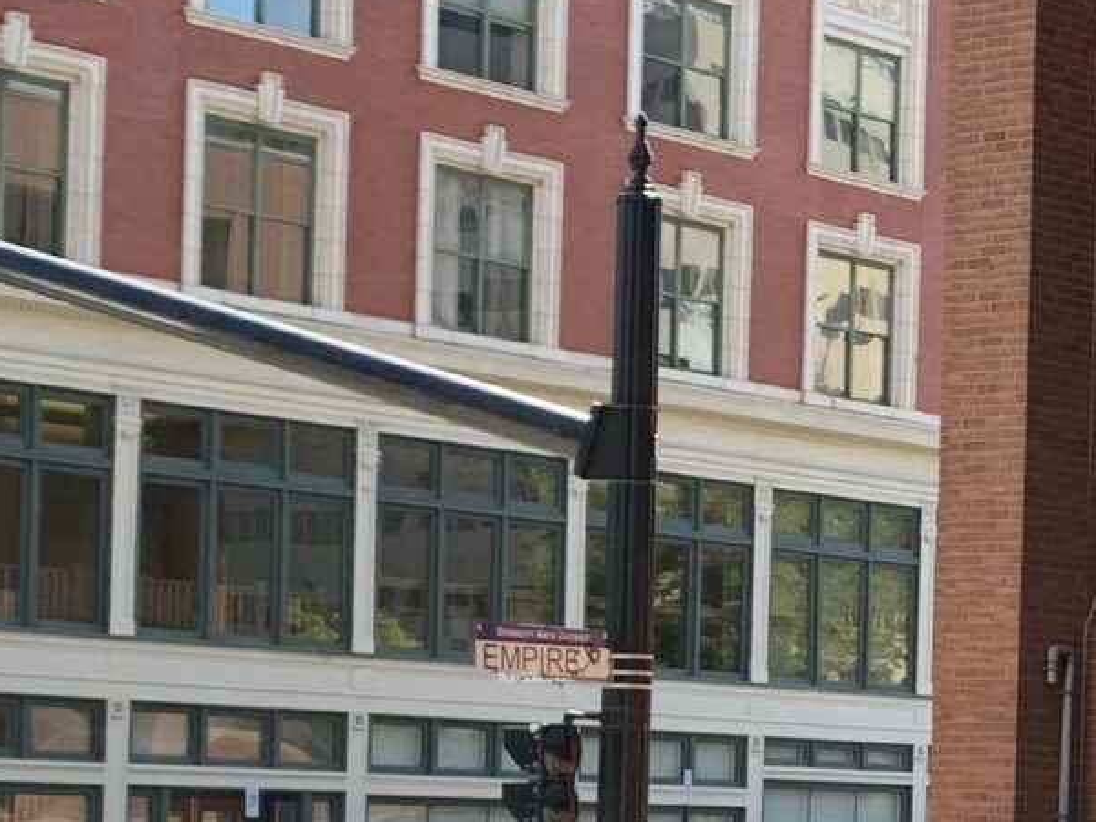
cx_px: 1218
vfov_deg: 13.2
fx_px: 3514
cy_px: 826
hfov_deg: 17.1
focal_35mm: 111
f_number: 1.8
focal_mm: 4.25
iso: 25
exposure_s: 1/388
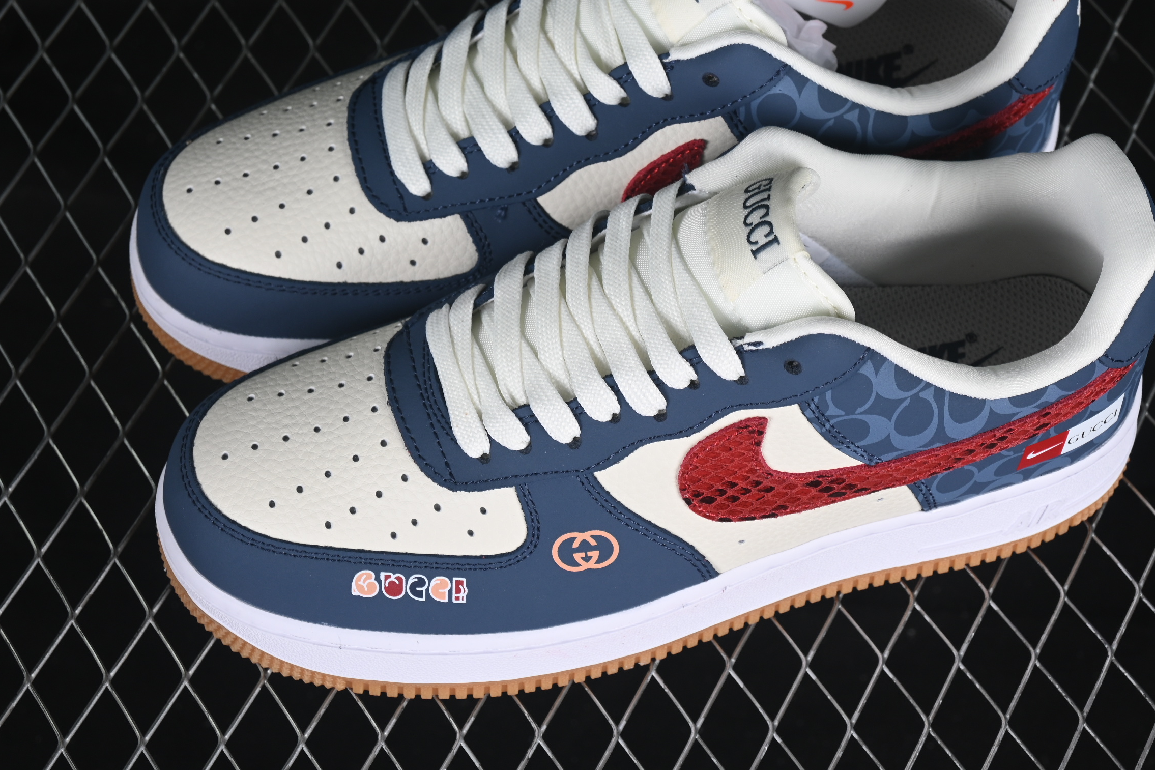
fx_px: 2951
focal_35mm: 92
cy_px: 307
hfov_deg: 22.1
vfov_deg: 14.9
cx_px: 645
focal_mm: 50
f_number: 7.1
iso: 160
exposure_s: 1/80
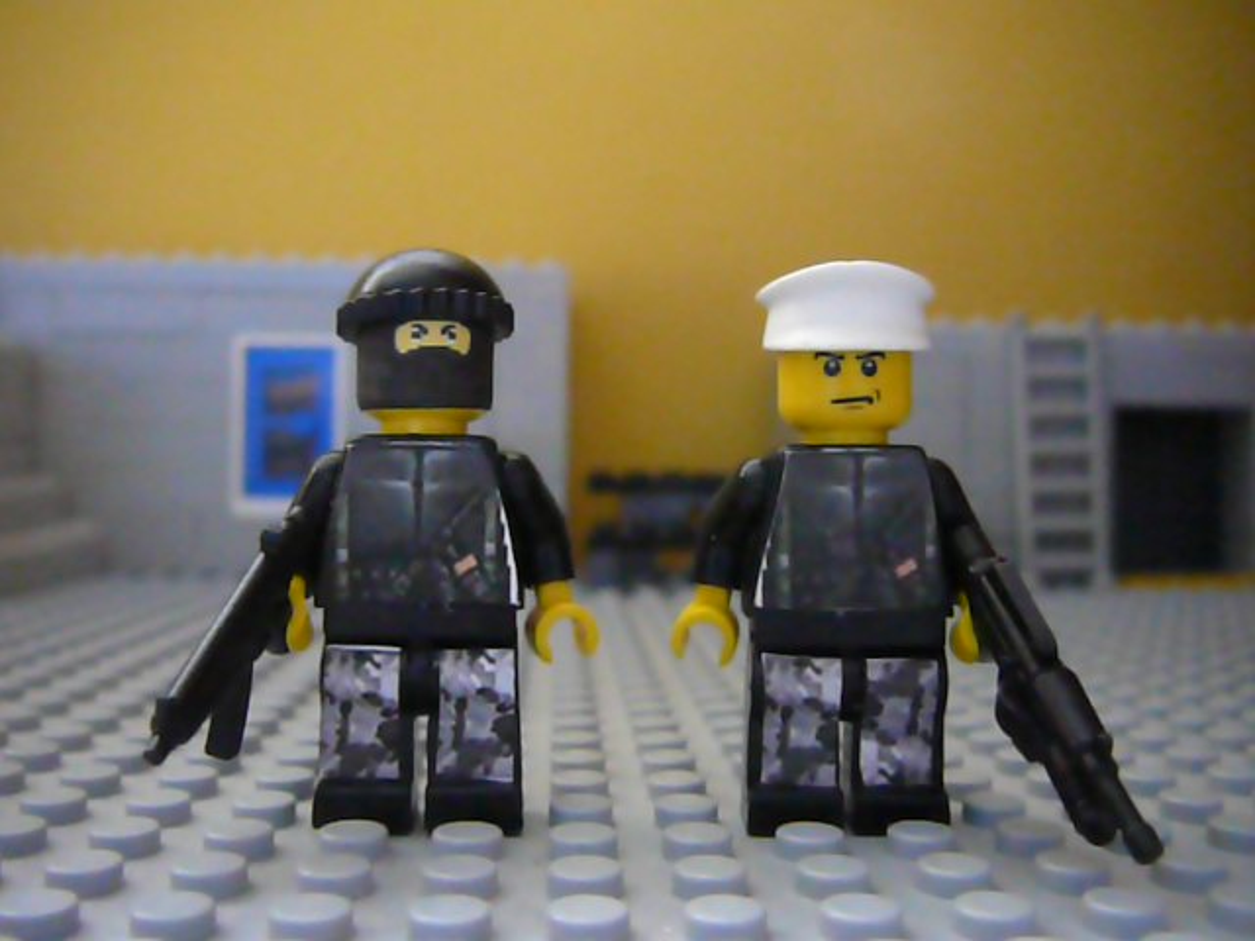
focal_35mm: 35
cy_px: 470
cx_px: 628
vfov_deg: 40.7
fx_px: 1269
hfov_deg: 52.6
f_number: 2.8
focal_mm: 5.2
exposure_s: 1/30
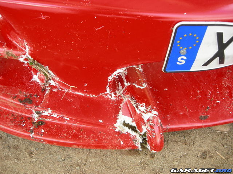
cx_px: 116
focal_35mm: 36
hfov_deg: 51.4
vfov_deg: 39.7
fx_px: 242
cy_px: 87
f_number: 3
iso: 64
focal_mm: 7.5
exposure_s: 1/51.6
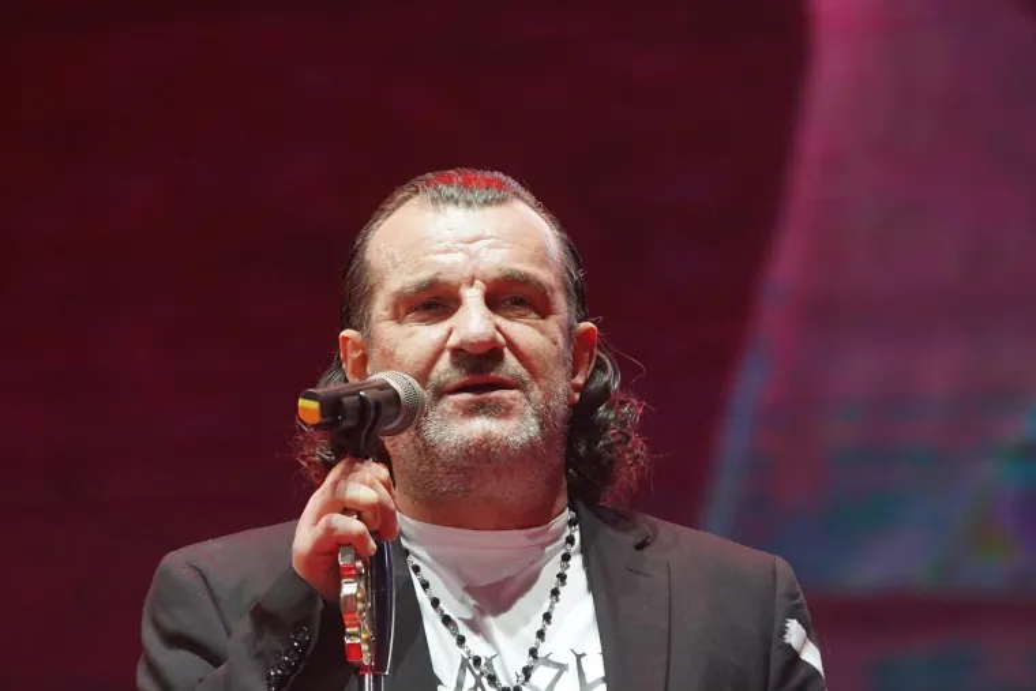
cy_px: 346
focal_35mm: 300
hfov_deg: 6.9
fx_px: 8634
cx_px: 518
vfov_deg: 4.6
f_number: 4
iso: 2500
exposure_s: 1/320
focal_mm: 200
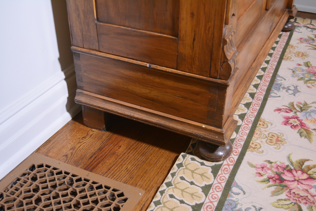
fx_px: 395
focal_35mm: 45
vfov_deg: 29.9
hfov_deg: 43.6
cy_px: 106
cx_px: 158
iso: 800
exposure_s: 1/40
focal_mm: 30
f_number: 4.2
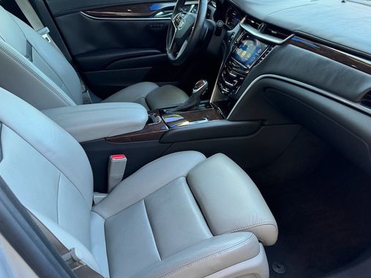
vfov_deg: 46.8
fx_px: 322
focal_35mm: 30
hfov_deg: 59.5
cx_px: 222
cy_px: 140
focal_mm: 6.76
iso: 200
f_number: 1.78
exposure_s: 1/98
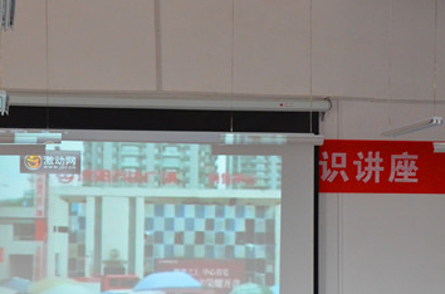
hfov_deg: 22.9
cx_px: 171
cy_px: 276
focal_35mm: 89
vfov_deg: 15.1
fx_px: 1097
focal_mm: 30
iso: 2200
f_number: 6.7
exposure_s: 1/180
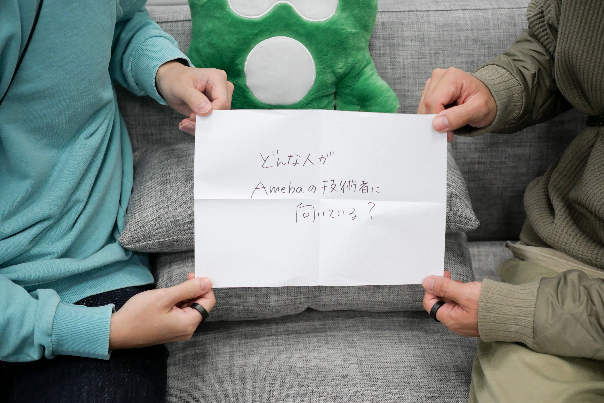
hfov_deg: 38.2
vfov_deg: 26.0
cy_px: 204
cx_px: 302
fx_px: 872
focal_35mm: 52
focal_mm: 25
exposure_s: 1/400
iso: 800
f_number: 1.8
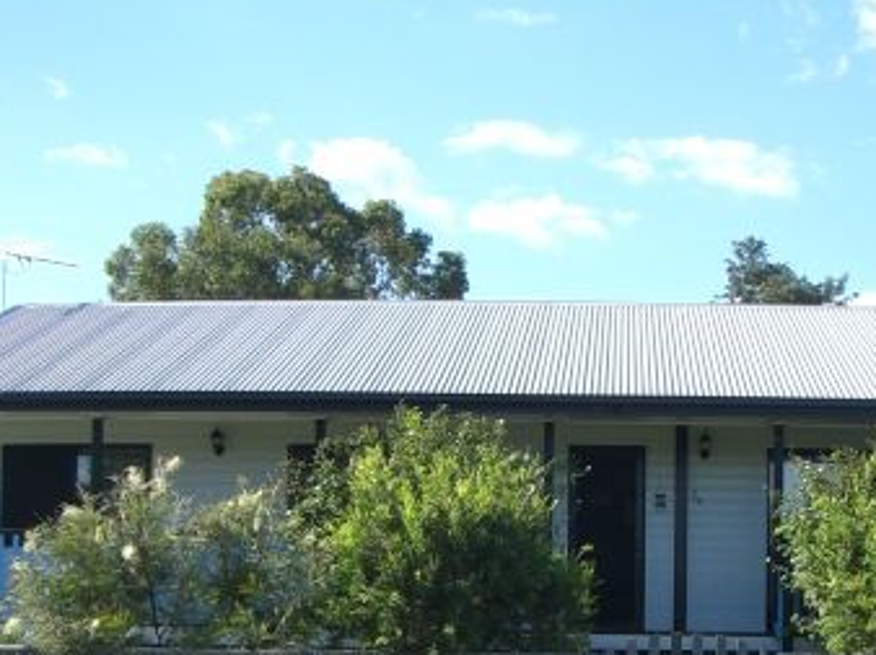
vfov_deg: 20.0
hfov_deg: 26.8
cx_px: 635
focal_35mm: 72
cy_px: 593
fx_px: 1821
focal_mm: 6.2
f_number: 4.3
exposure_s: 1/400
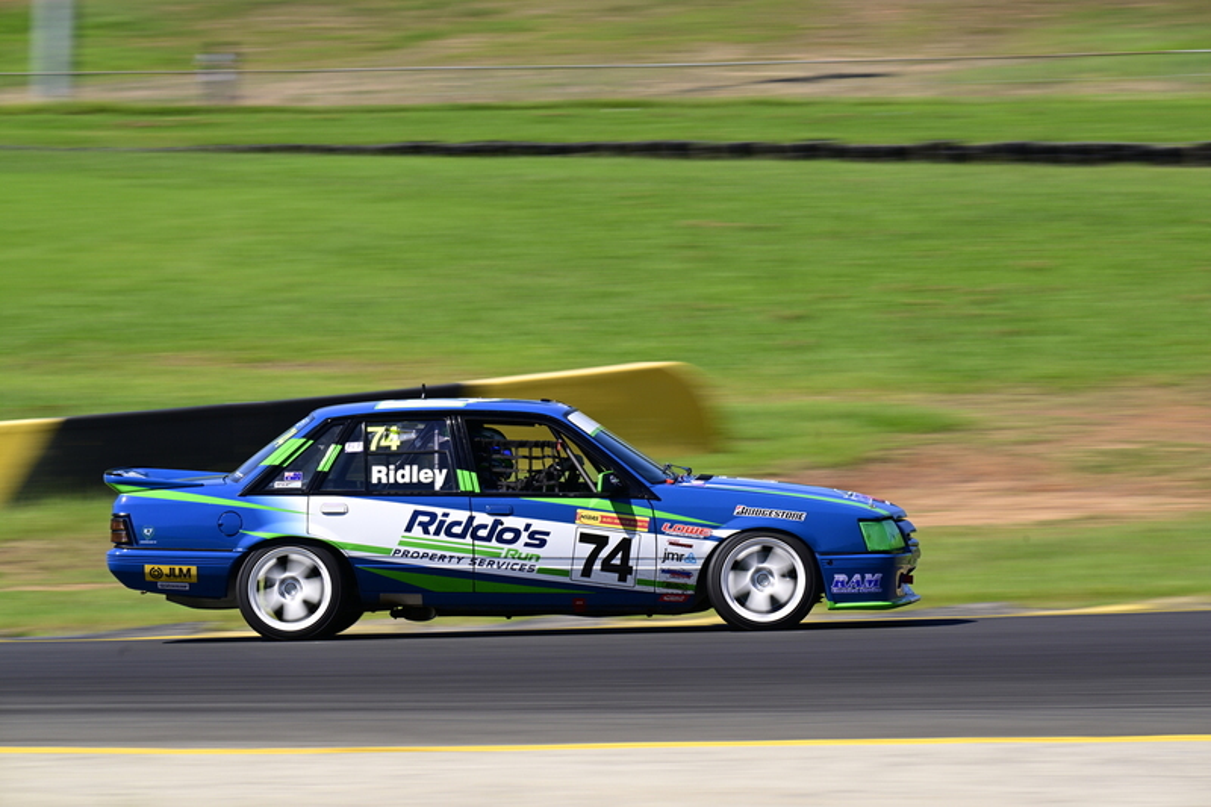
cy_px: 404
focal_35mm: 180
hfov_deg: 11.4
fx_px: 6053
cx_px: 606
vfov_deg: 7.6
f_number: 11
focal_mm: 180
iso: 80
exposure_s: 1/100
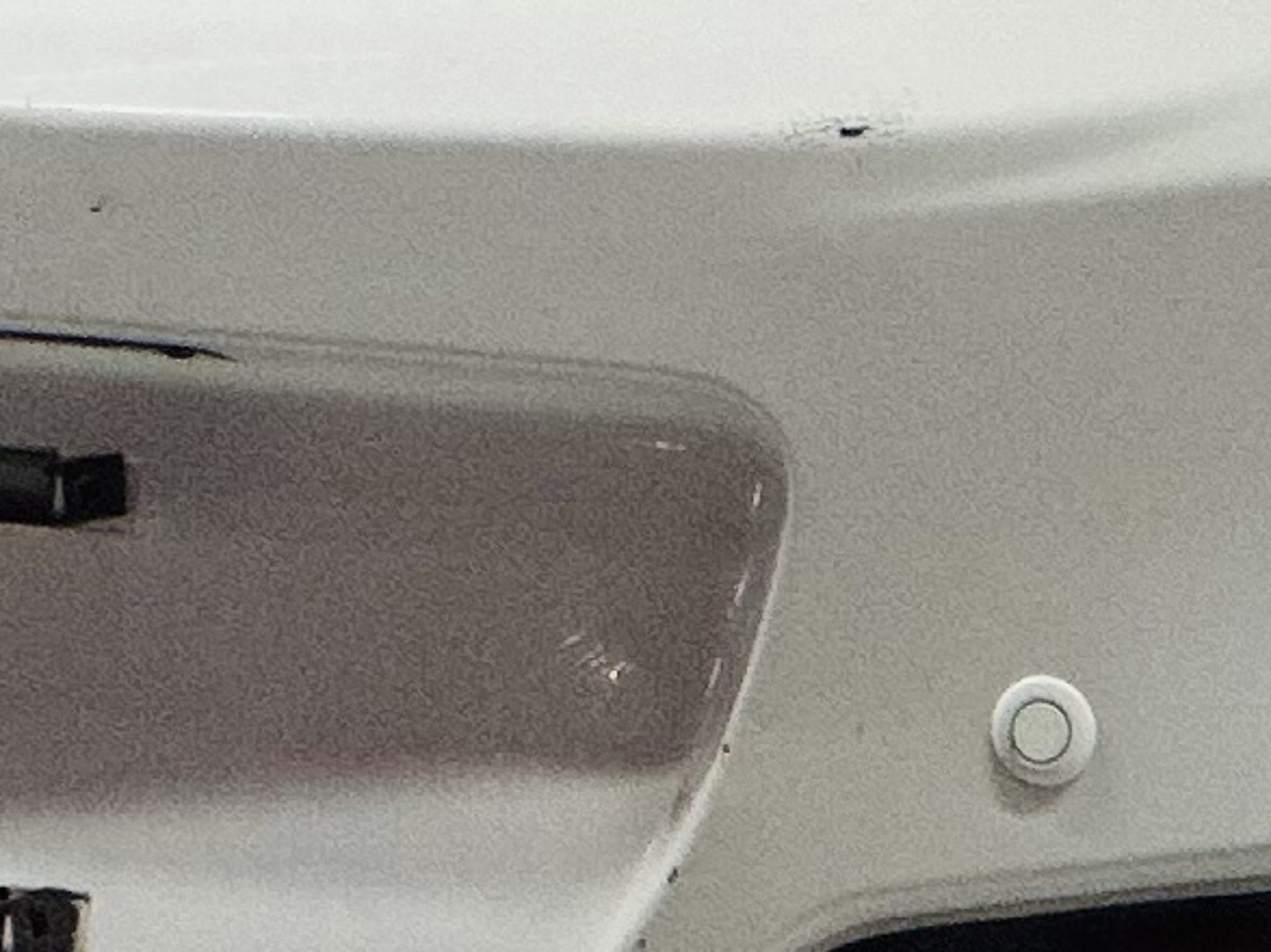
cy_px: -692
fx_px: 19419
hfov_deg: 3.7
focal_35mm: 529
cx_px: 1578
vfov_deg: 2.8
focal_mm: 9
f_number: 2.8
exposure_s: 1/33
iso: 125
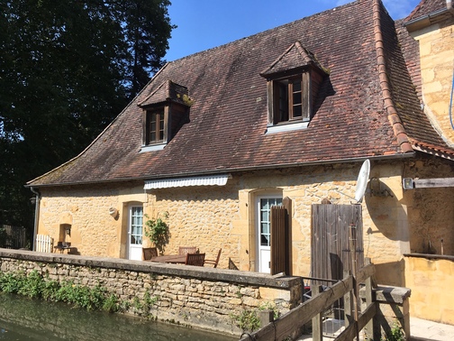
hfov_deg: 61.7
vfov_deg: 48.2
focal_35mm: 29
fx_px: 380
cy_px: 170
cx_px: 227
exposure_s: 1/1748
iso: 25
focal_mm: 4.15
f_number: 2.2
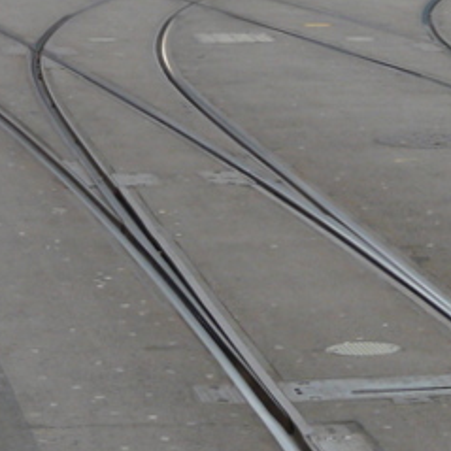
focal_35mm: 181
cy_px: -109
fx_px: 2668
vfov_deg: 9.5
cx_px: 628
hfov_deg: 9.4
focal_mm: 8.1
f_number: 4
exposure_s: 1/160
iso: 160
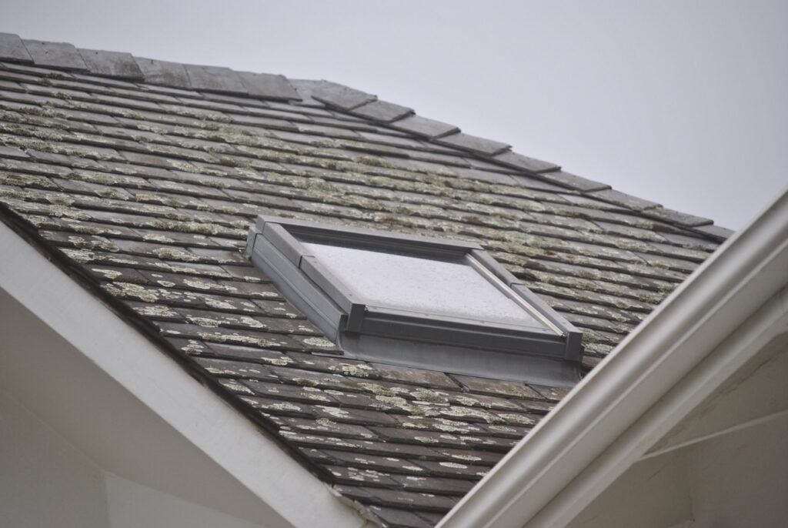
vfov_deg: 9.4
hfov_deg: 13.9
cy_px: 264
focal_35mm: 147
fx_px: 3222
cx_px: 394
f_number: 4.5
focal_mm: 98
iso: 200
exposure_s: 1/320
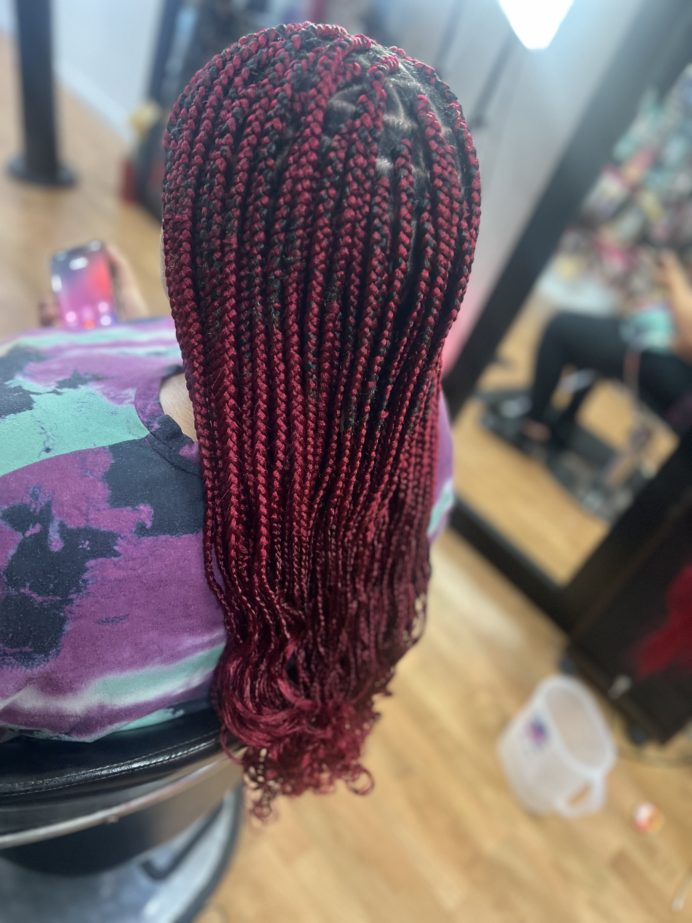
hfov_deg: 53.1
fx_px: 693
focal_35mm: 26
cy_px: 462
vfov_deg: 67.3
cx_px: 346
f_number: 1.5
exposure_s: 1/60
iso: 320
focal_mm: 5.7
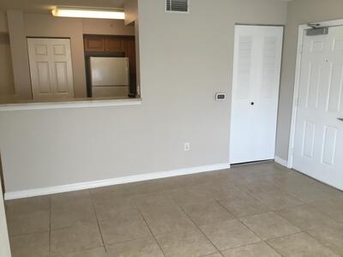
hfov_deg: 58.4
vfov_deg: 45.4
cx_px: 172
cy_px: 128
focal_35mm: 31
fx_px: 307
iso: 50
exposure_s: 1/30
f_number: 2.4
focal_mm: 3.3
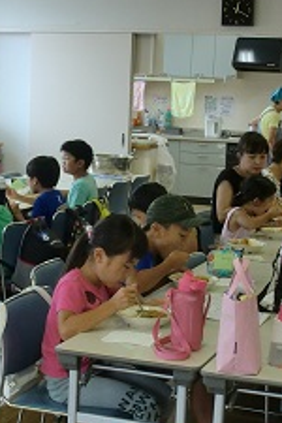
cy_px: 265
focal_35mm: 83
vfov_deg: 24.4
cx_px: 96
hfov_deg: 16.4
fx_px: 975
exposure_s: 1/60
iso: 160
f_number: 3.1
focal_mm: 6.3
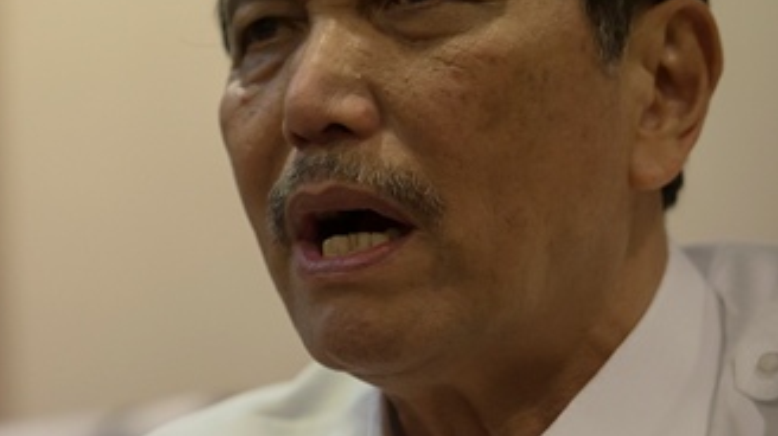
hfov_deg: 6.8
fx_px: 6535
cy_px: 206
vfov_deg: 3.8
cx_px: 81
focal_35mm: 317
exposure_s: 1/200
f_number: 2.8
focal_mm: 155
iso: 2000
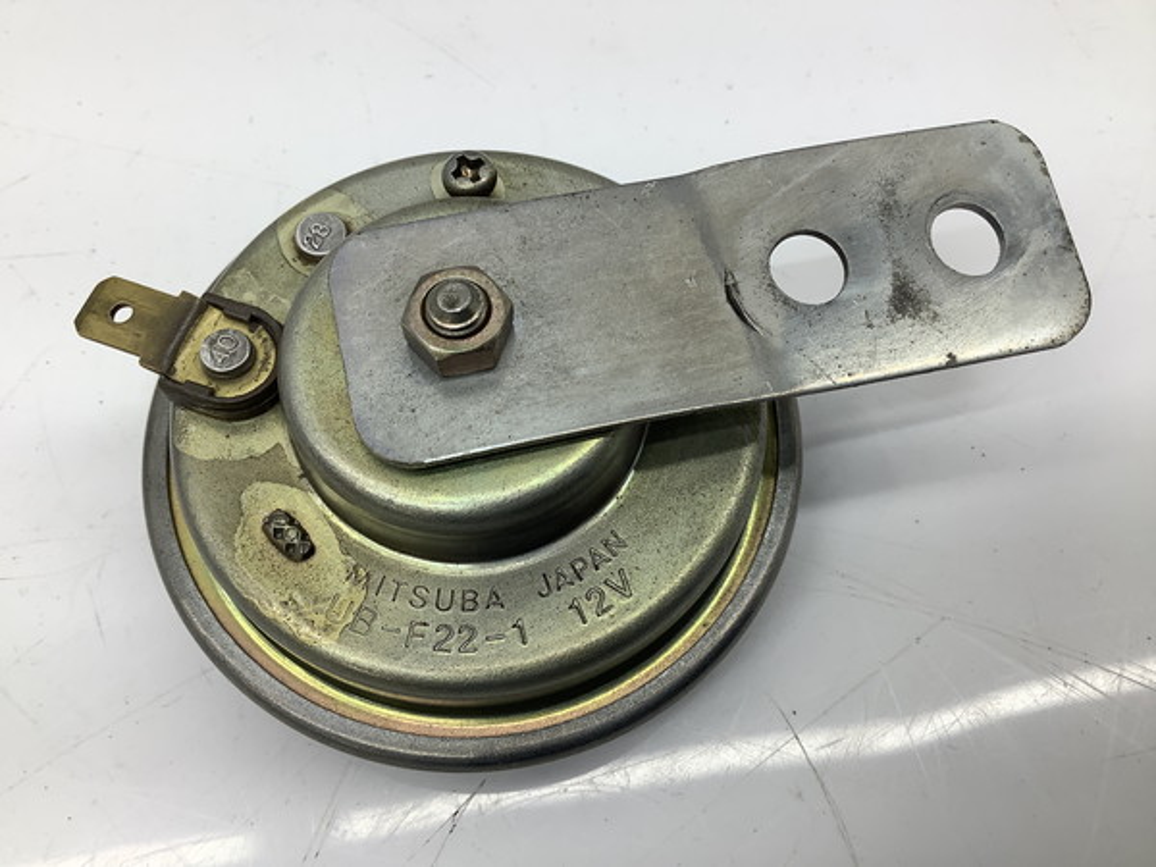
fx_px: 1035
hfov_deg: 58.4
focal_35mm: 31
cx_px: 578
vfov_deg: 45.4
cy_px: 434
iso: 40
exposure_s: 1/100
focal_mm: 3.3
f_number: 2.4
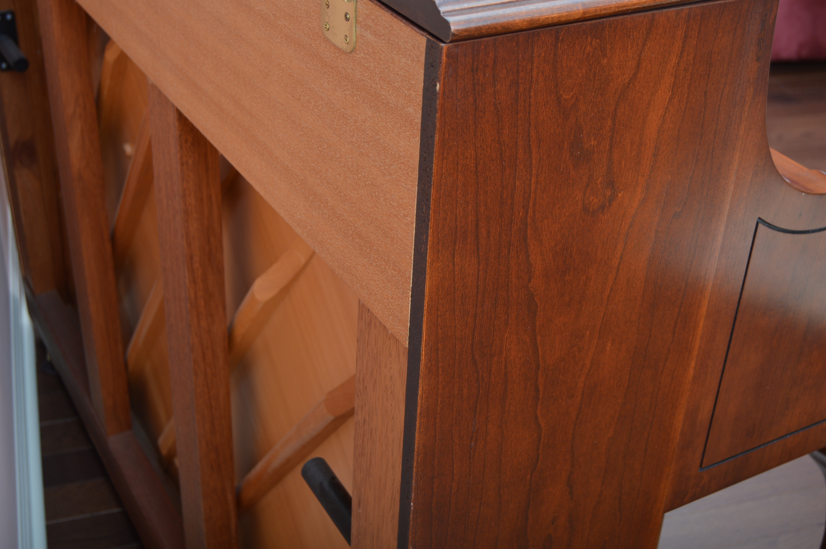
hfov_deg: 38.9
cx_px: 413
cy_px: 274
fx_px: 1169
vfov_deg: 26.4
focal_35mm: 51
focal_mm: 34
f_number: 4.5
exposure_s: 1/200
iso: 200
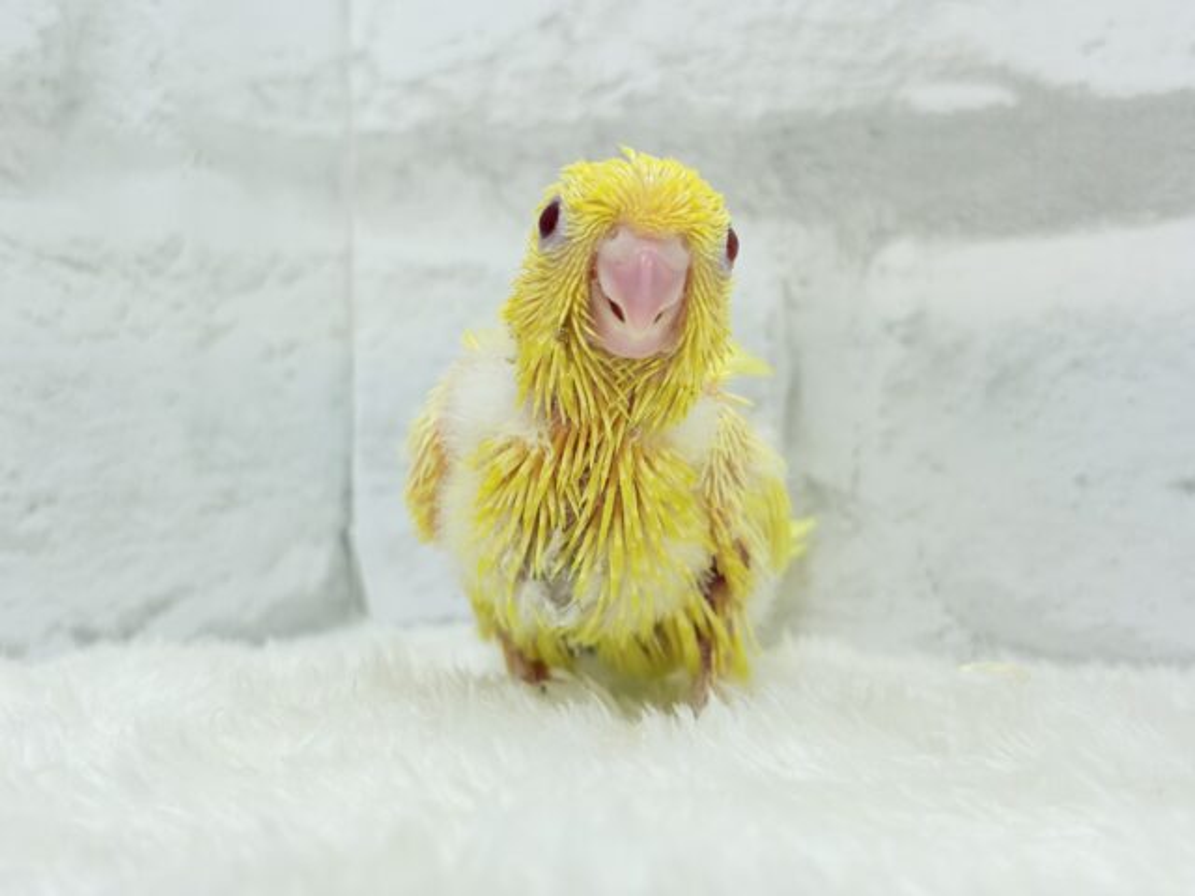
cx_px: 598
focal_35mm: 52
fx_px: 1795
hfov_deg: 36.8
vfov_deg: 28.0
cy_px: 448
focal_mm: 5.96
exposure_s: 1/100
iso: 64
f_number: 1.6
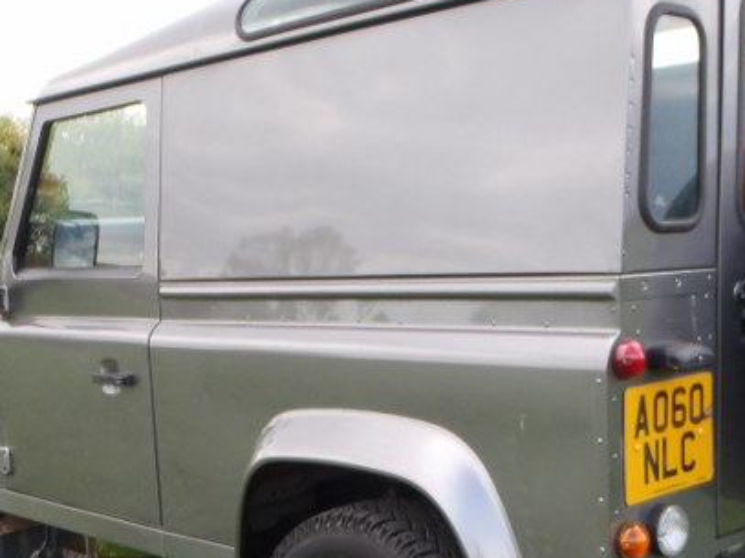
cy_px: 410
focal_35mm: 55
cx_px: 410
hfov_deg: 34.9
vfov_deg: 26.3
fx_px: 1183
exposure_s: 1/100
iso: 80
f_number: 4.5
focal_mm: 5
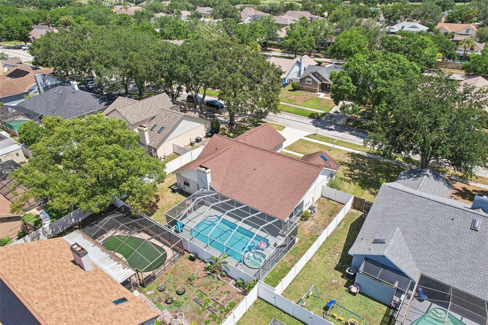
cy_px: 162
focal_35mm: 22
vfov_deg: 57.2
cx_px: 244
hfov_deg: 78.6
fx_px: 298
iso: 100
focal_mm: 8.4
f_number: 2.8
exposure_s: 1/1250
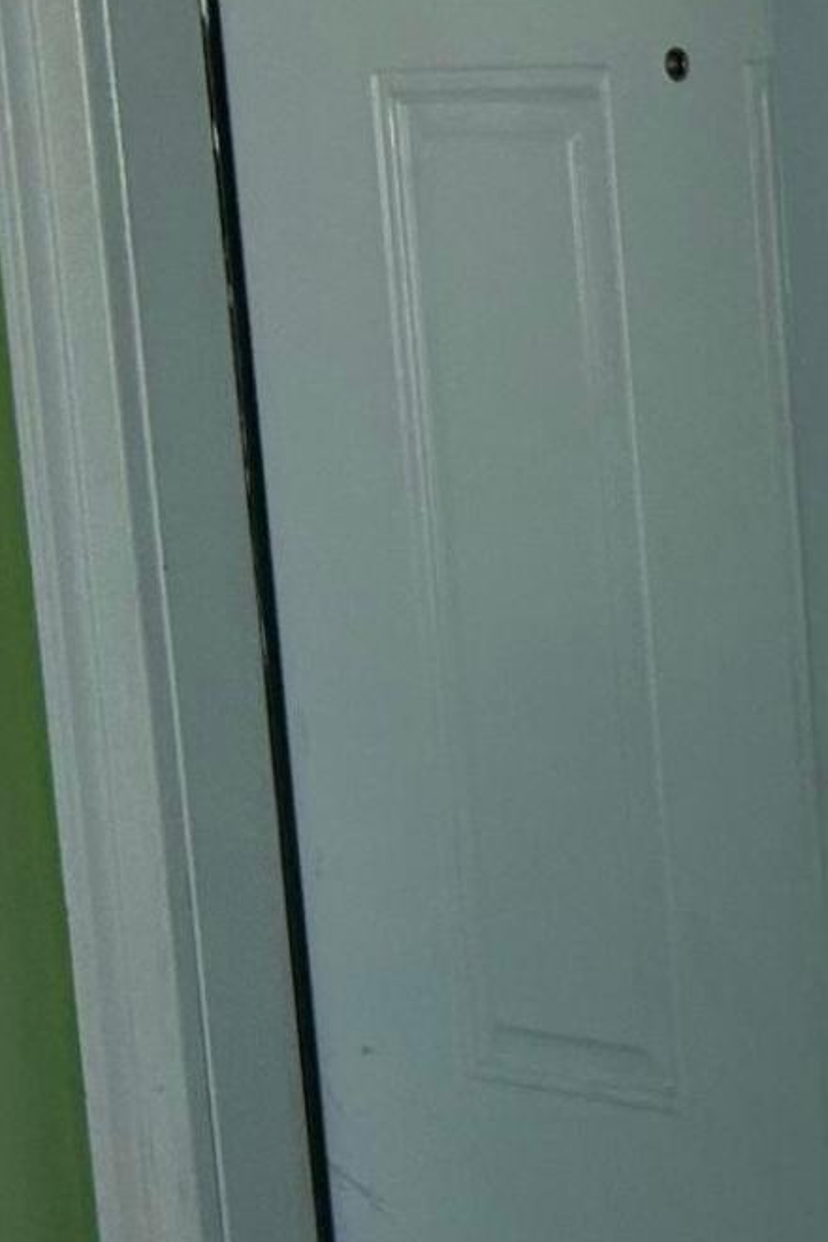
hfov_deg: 9.7
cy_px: 775
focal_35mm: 118
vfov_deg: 17.3
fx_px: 4071
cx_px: 2243
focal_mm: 5.7
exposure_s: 1/121
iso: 64
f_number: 1.5
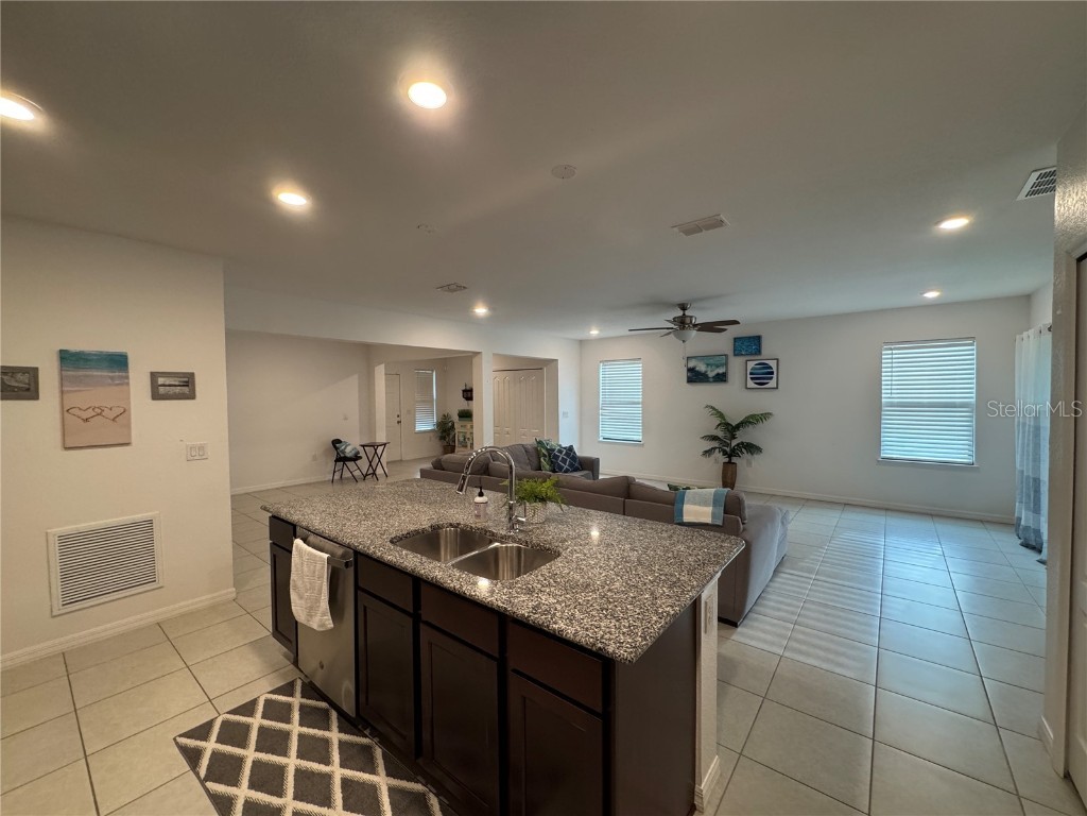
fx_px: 440
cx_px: 544
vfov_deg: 85.7
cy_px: 408
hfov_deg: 102.1
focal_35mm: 14
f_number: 2.2
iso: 320
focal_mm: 2.22
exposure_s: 1/120
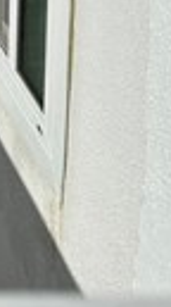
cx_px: -202
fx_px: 1054
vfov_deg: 14.6
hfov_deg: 8.6
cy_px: -233
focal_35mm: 130
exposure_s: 1/18519
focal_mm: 6.86
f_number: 1.78
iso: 80
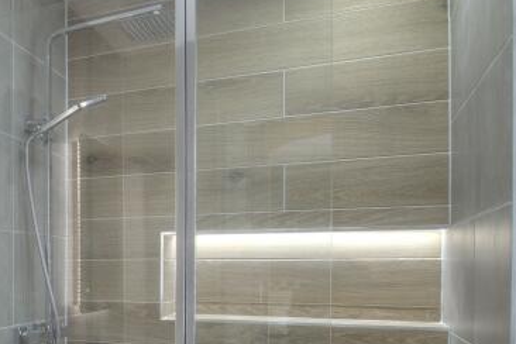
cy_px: 266
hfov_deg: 39.5
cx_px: -27
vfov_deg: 31.2
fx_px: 602
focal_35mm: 42
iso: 400
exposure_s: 1/15
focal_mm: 10
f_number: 8
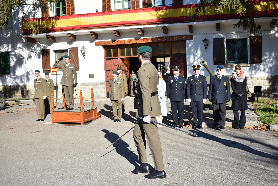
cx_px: 139
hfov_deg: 47.9
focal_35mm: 40
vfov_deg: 33.1
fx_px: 313
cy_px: 93
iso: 200
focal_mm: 27
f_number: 5
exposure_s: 1/1250
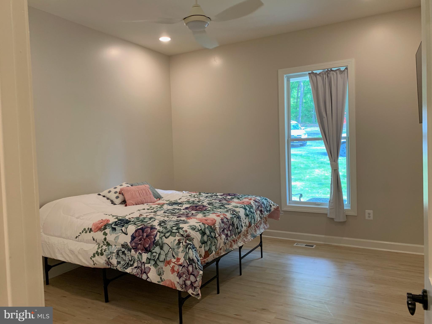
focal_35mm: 26
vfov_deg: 53.1
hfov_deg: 67.3
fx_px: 324
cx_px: 216
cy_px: 162
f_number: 1.8
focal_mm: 4.25
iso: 160
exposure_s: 1/60
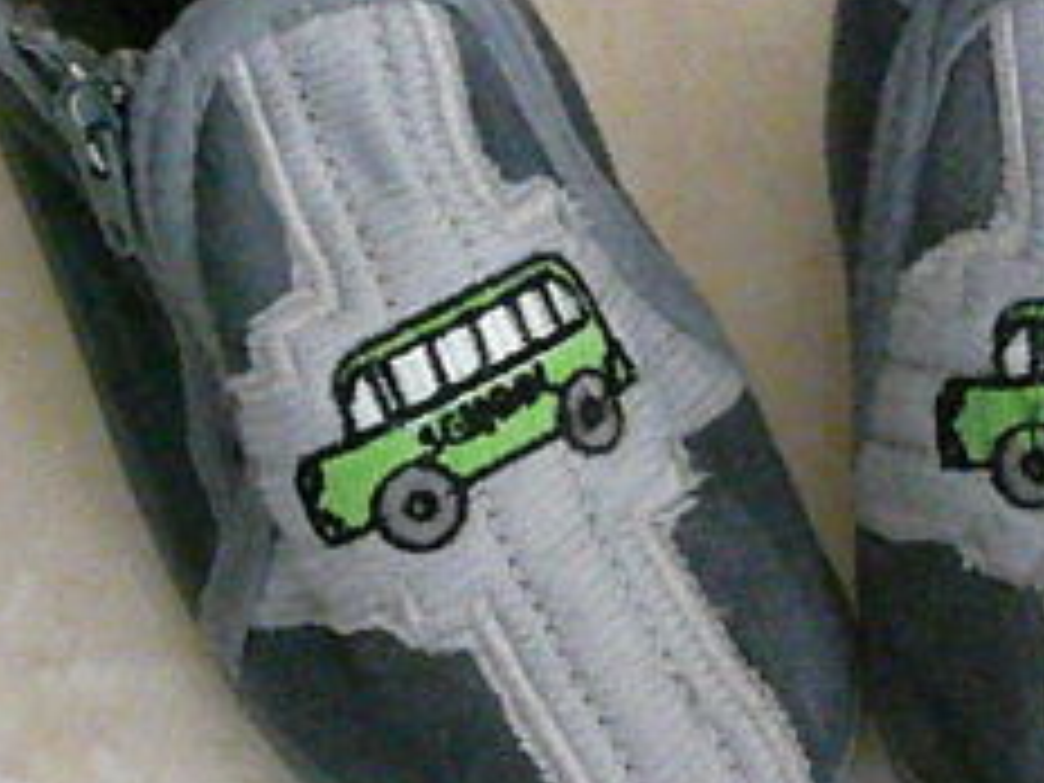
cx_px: 747
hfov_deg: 20.5
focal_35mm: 95
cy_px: 315
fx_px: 2865
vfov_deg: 15.6
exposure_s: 1/320
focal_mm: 7.5
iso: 3200
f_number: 3.5
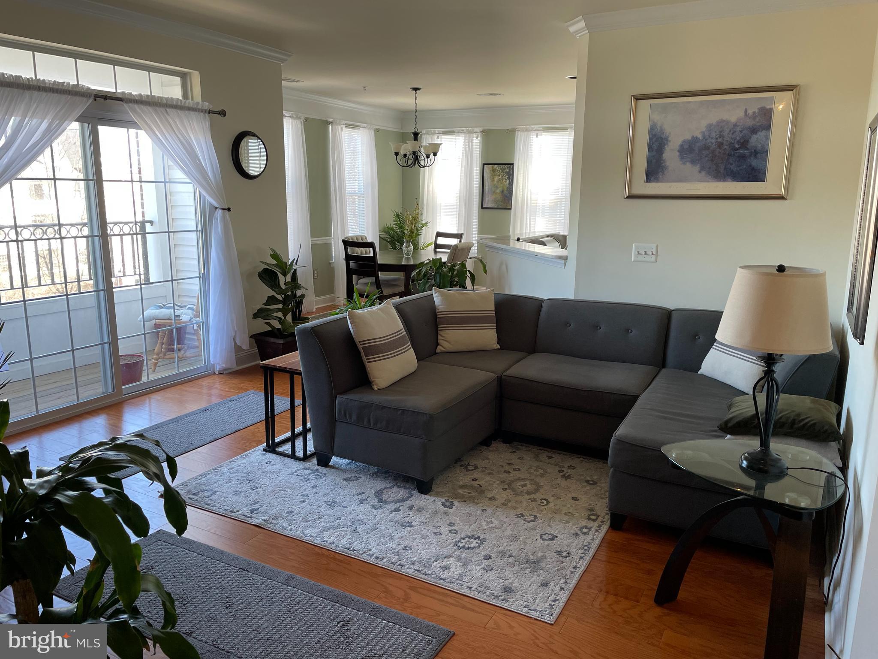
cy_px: 330
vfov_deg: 53.1
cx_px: 439
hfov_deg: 67.3
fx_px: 659
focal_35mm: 26
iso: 100
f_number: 1.6
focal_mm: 4.2
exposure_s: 1/120
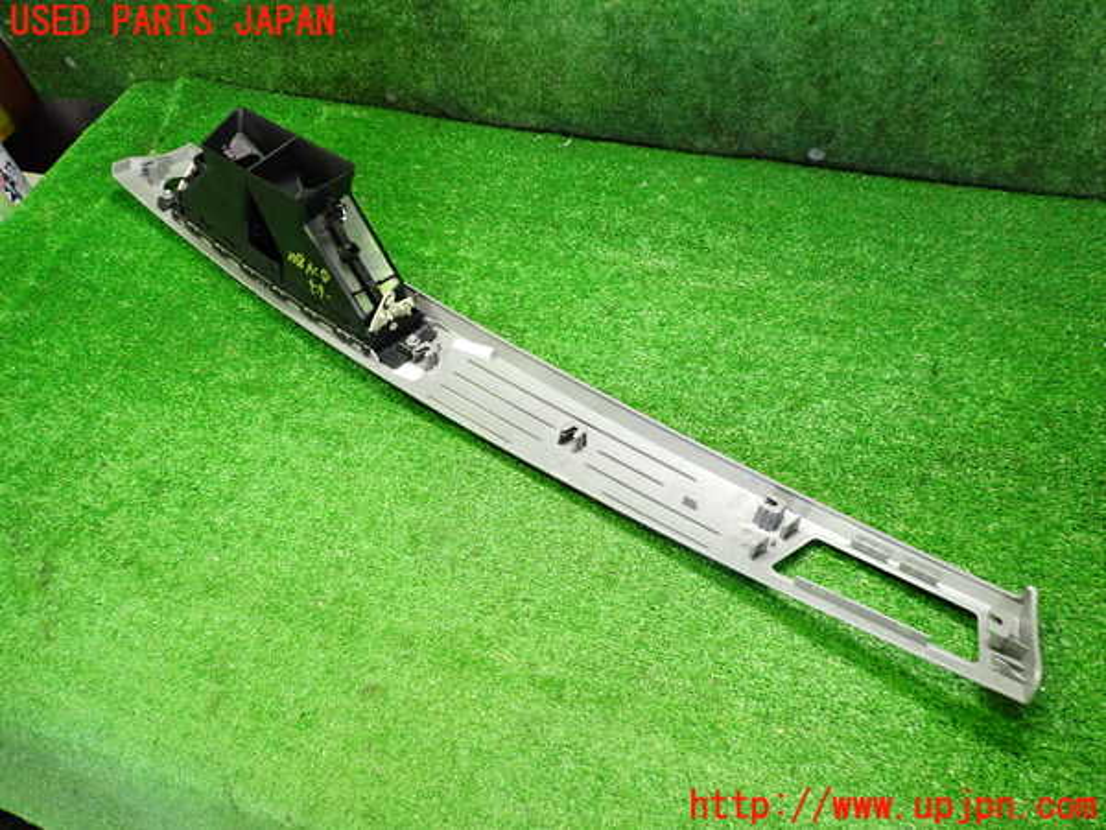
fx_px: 959
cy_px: 415
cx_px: 553
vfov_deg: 46.8
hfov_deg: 60.0
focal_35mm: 30
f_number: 2.3
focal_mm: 5.4
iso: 500
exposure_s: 1/30
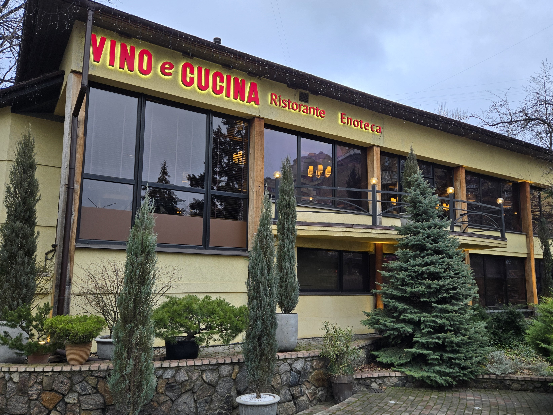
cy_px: 220
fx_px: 447
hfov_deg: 63.3
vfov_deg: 49.7
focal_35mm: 28
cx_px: 301
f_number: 1.8
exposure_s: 1/180
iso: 64
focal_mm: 5.4
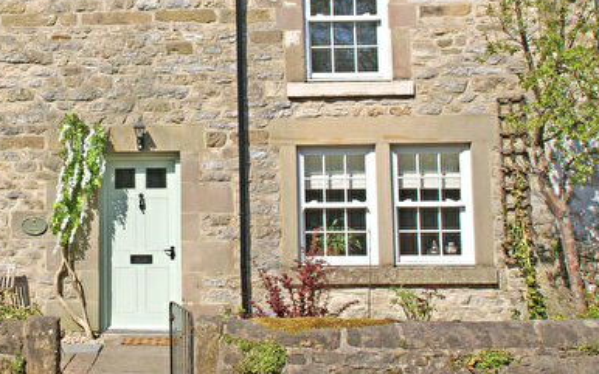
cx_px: 149
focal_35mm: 50
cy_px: 118
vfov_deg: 25.6
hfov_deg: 39.2
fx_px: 816
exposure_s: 1/125
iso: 100
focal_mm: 18
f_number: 11
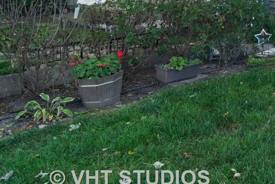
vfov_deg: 18.8
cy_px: -106
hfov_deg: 22.3
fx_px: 474
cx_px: 473
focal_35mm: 62
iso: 200
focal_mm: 12
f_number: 8
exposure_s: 1/40
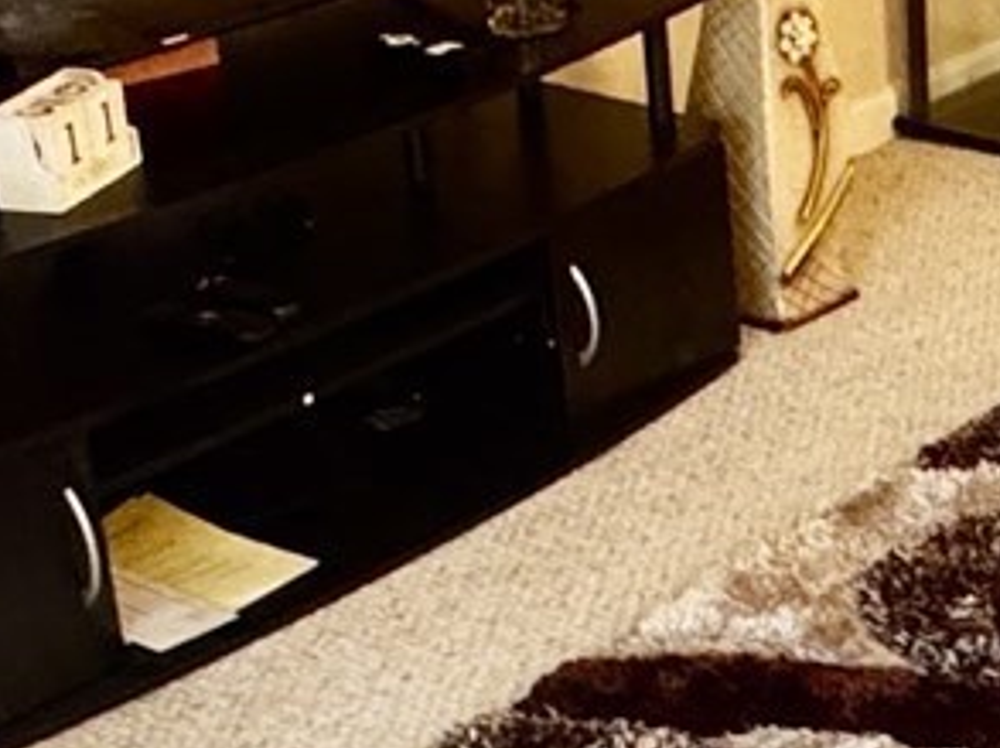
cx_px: 1300
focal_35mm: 98
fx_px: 2828
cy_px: 212
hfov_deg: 18.6
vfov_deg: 15.0
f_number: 2.2
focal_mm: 2.22
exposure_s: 1/60
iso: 1000
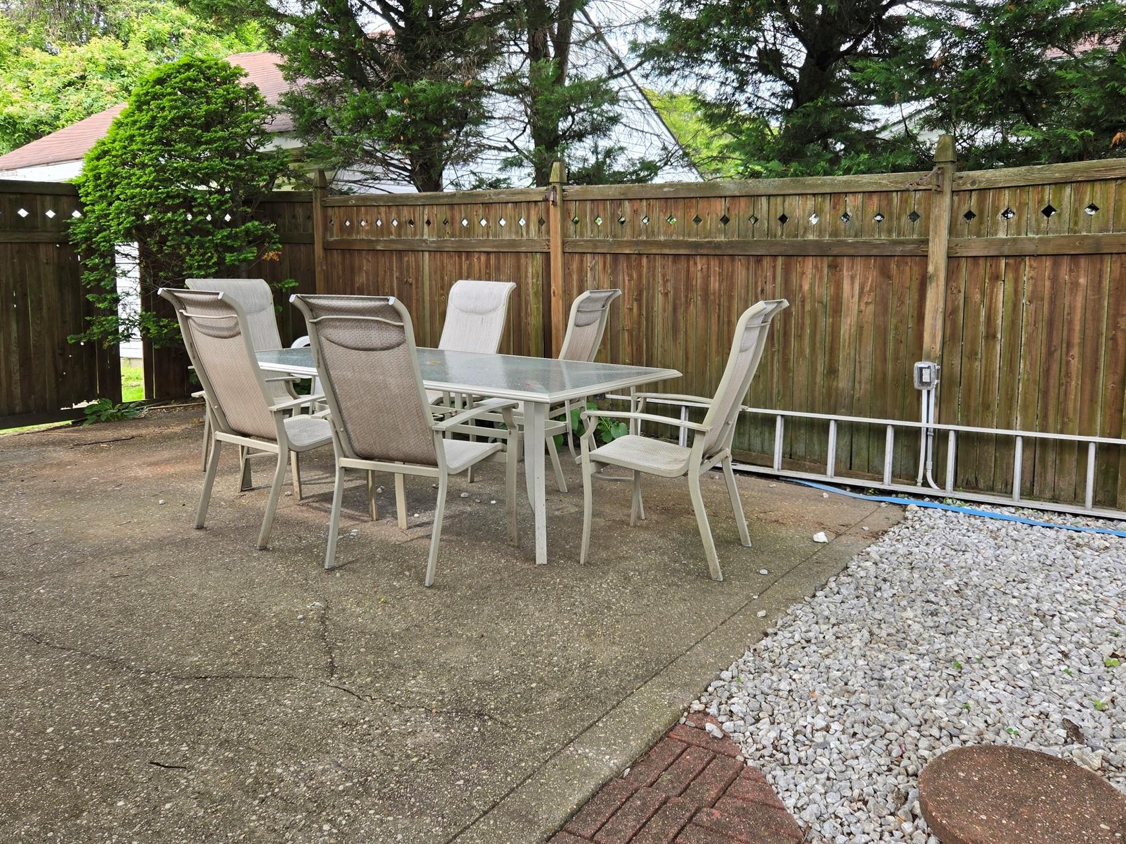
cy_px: 386
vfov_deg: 51.3
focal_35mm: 27
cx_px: 590
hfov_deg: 65.3
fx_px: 878
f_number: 1.8
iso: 100
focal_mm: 5.4
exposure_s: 1/508
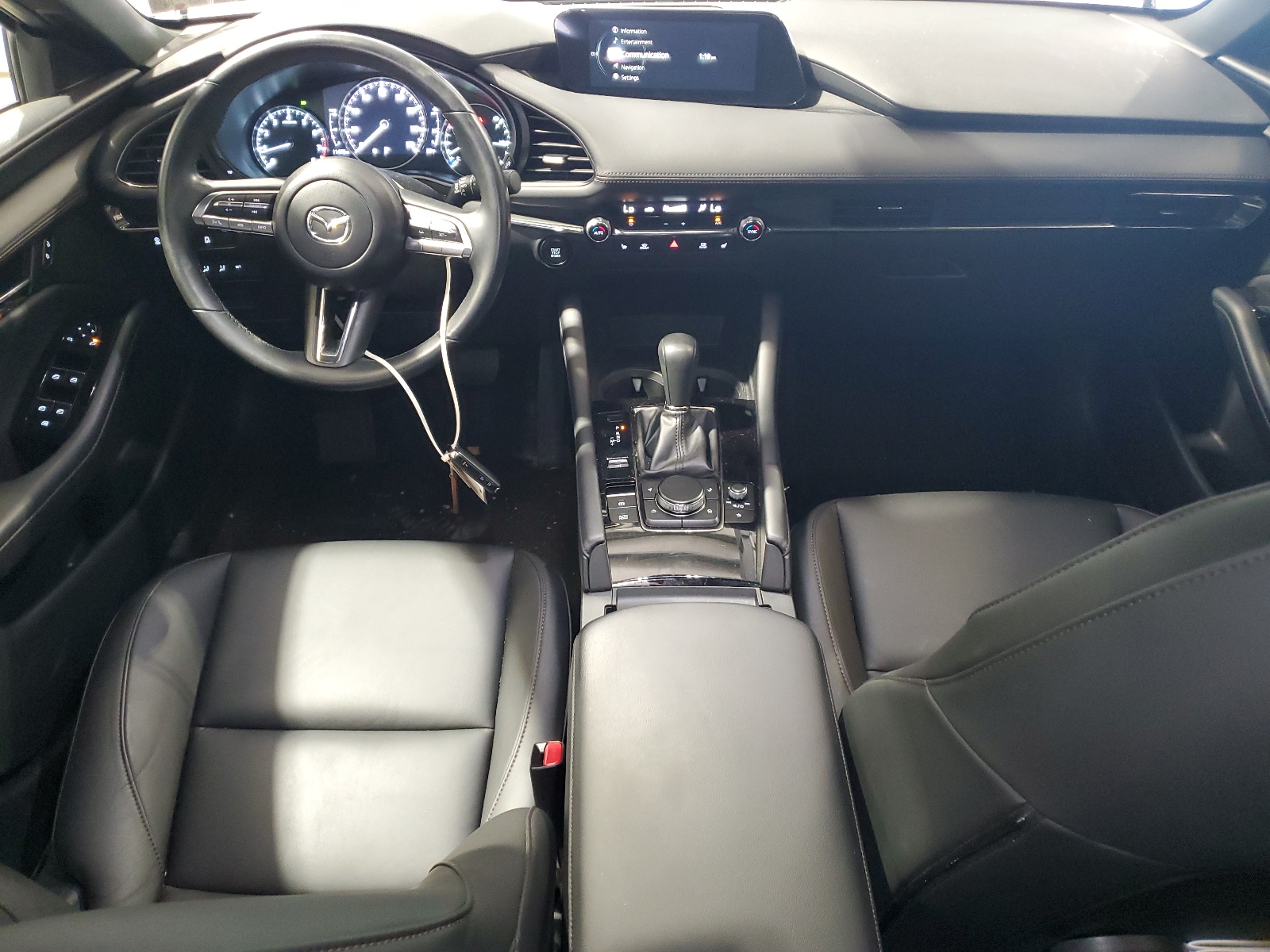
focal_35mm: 26
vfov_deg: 53.1
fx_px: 954
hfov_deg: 67.3
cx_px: 635
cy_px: 476
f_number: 1.5
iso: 319
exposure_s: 1/15
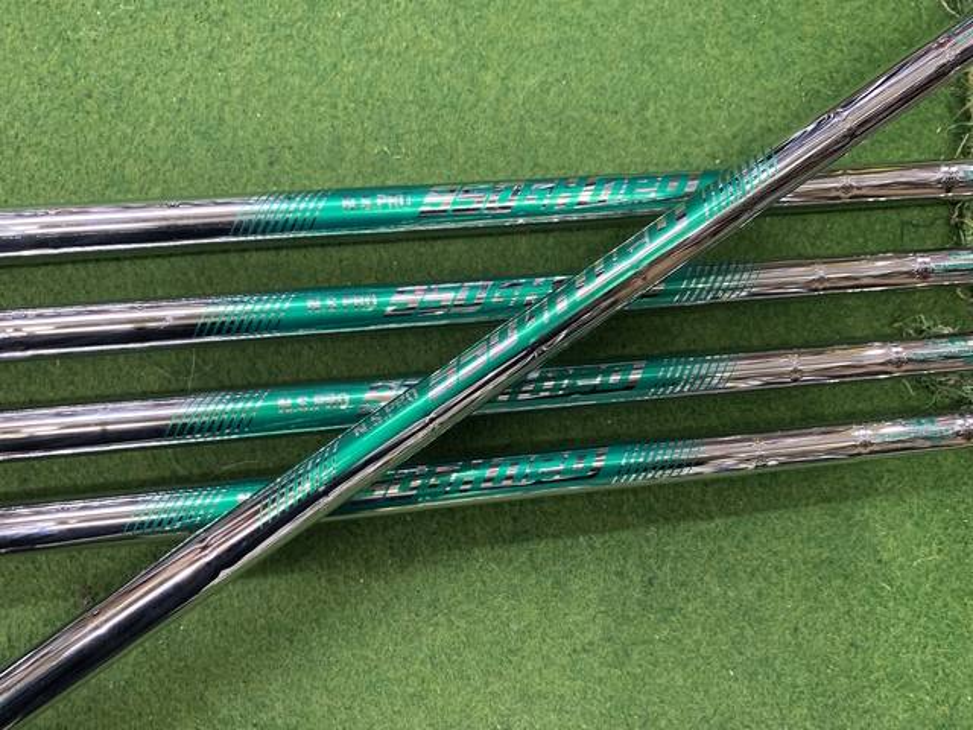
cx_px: 486
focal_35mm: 26
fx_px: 731
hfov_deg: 67.3
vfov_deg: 53.1
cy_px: 365
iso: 400
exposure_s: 1/60
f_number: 1.8
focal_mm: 4.25
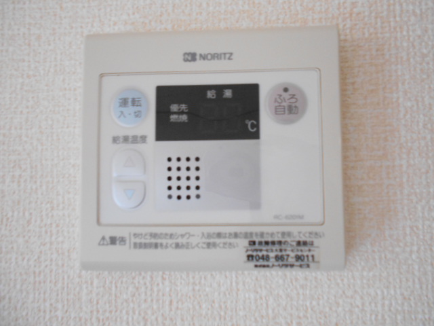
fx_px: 326
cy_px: 163
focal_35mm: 26
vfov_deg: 53.1
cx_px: 217
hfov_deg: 67.3
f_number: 3.2
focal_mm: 4.6
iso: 400
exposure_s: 1/25
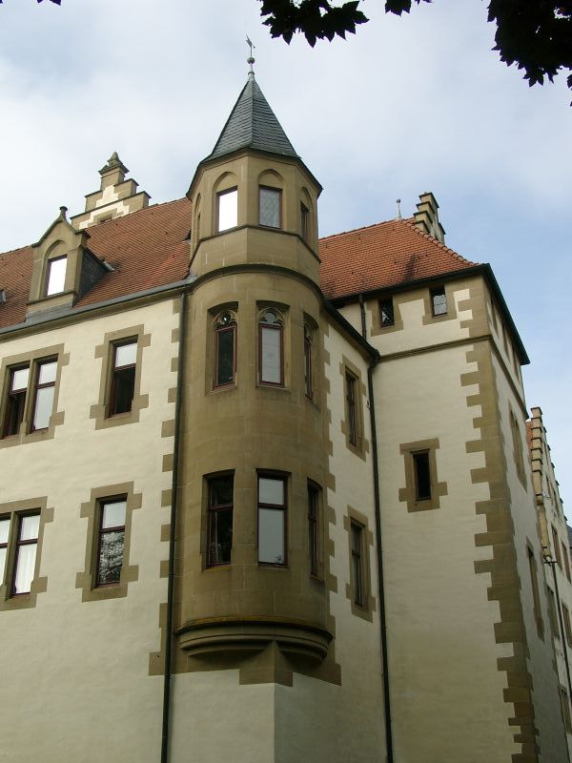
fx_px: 925
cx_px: 286
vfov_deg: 44.8
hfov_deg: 34.3
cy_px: 382
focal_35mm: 42
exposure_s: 1/544
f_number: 4
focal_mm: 8.82
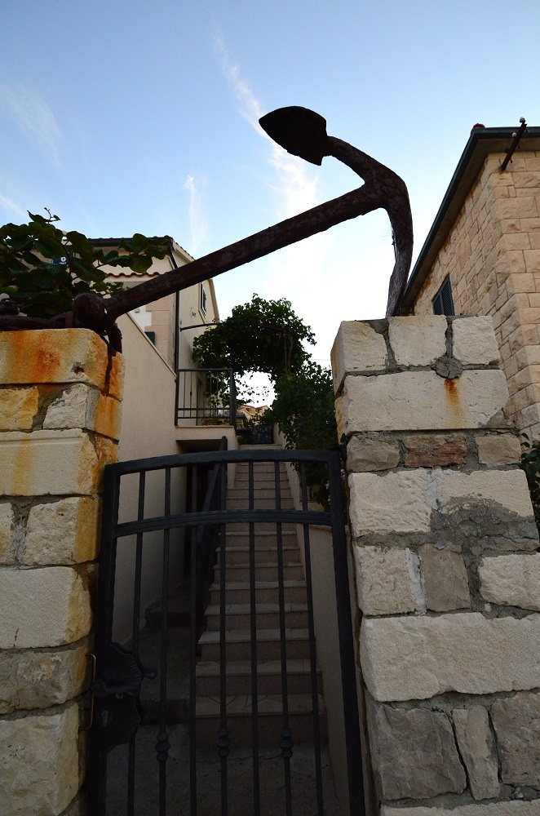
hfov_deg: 67.1
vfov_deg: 90.1
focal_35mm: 18
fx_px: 407
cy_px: 408
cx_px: 270
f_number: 5.6
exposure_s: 1/1000
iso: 2000
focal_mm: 12
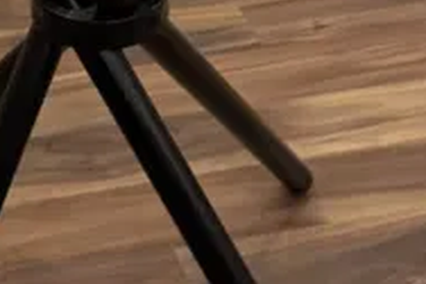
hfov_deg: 23.3
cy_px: -166
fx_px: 1005
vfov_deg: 14.7
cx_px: 43
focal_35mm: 85
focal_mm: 6.76
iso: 800
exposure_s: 1/50
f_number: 1.78
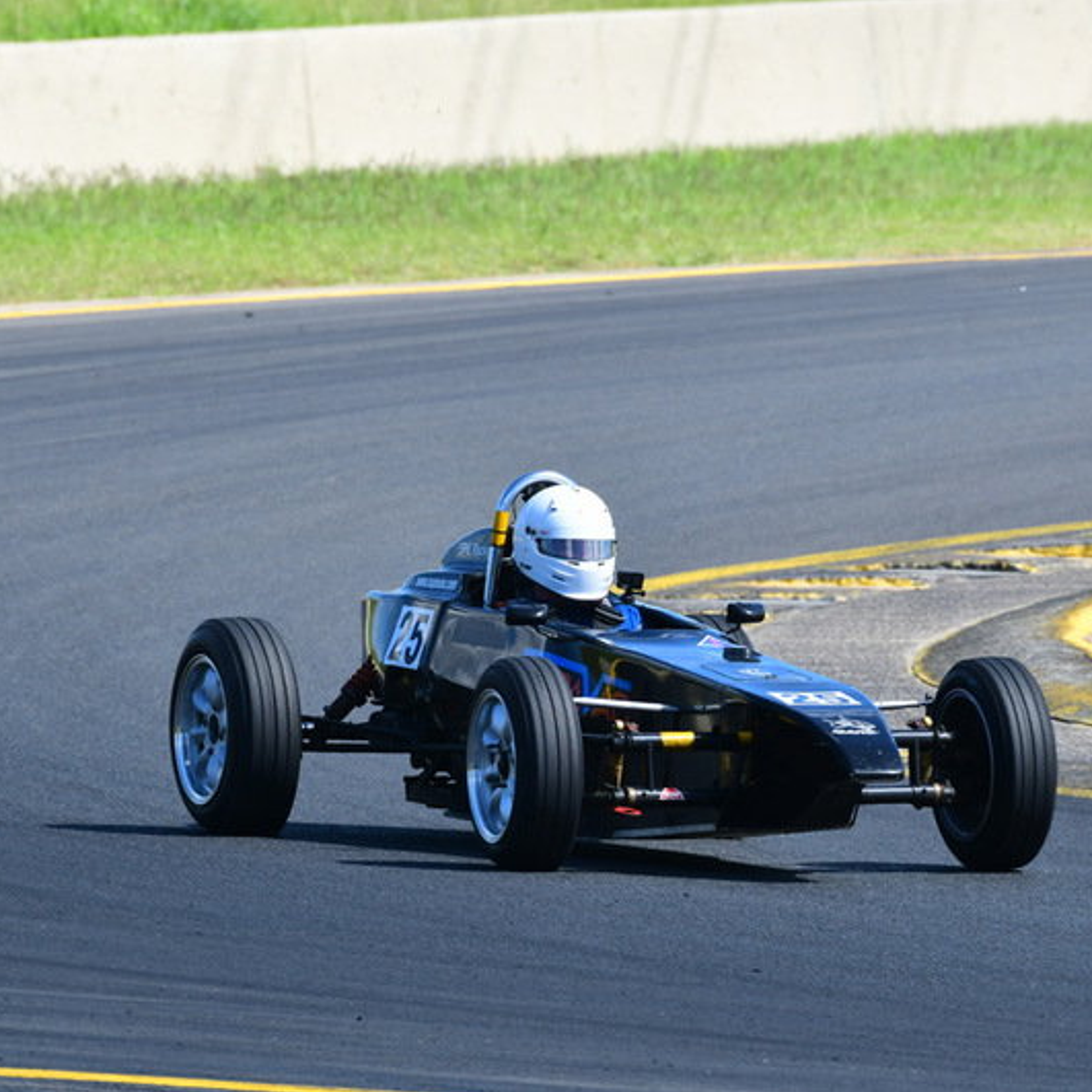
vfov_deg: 2.3
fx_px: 27410
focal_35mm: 768
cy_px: 547
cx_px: 516
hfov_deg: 2.3
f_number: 9
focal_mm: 400
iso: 500
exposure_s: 1/640
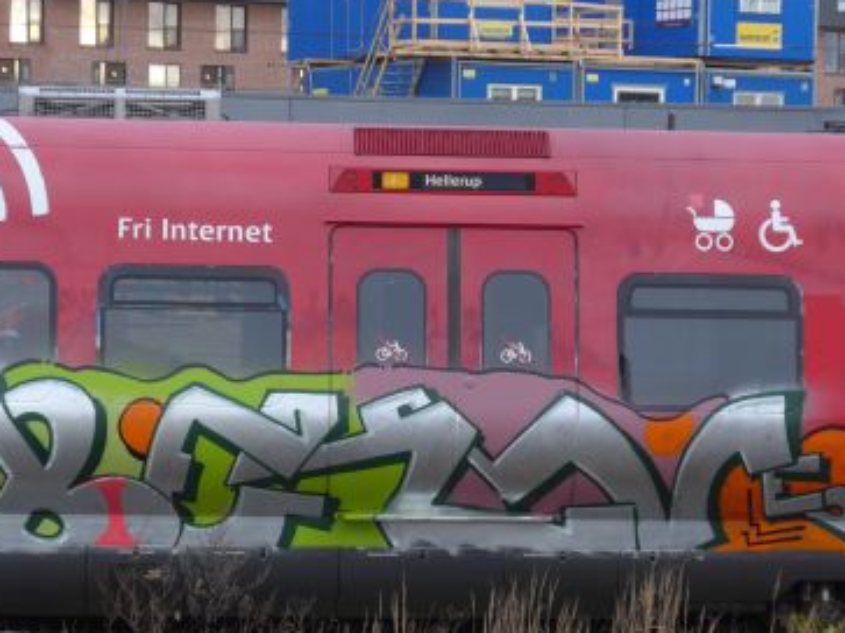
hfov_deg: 14.2
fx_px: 3392
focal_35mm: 139
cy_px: 422
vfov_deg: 10.7
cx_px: 379
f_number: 4.9
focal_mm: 21.6
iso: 160
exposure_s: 1/80
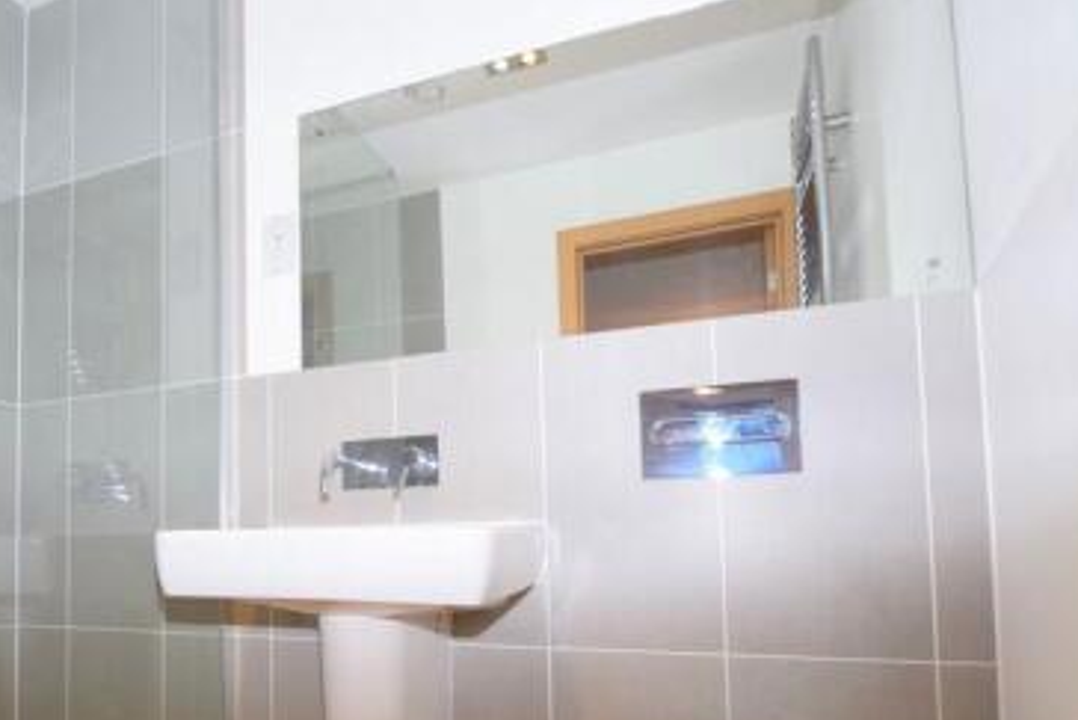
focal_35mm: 27
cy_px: 499
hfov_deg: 62.6
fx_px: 809
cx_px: 241
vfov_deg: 46.9
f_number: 5
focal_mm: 10
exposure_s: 1/100
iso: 800
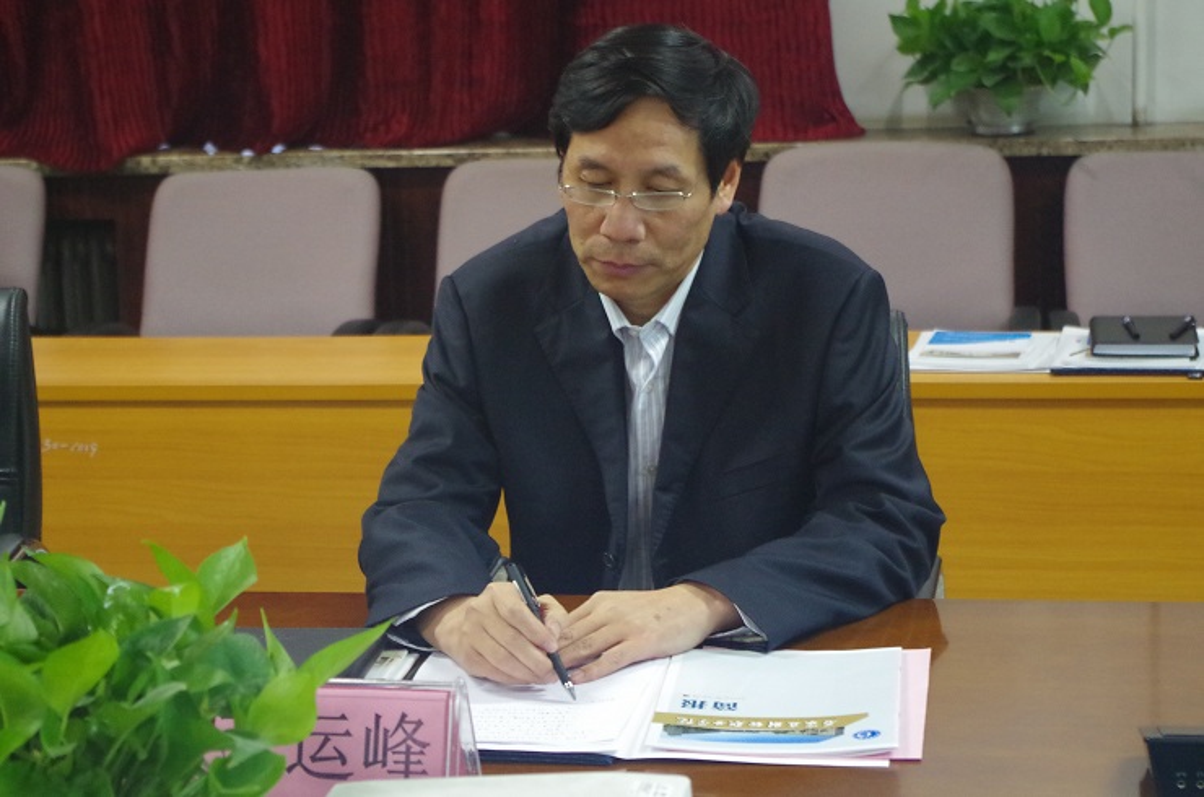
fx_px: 2737
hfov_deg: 24.8
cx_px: 602
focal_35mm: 82
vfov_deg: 16.6
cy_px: 398
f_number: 5.6
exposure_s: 1/20
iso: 3200
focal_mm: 55
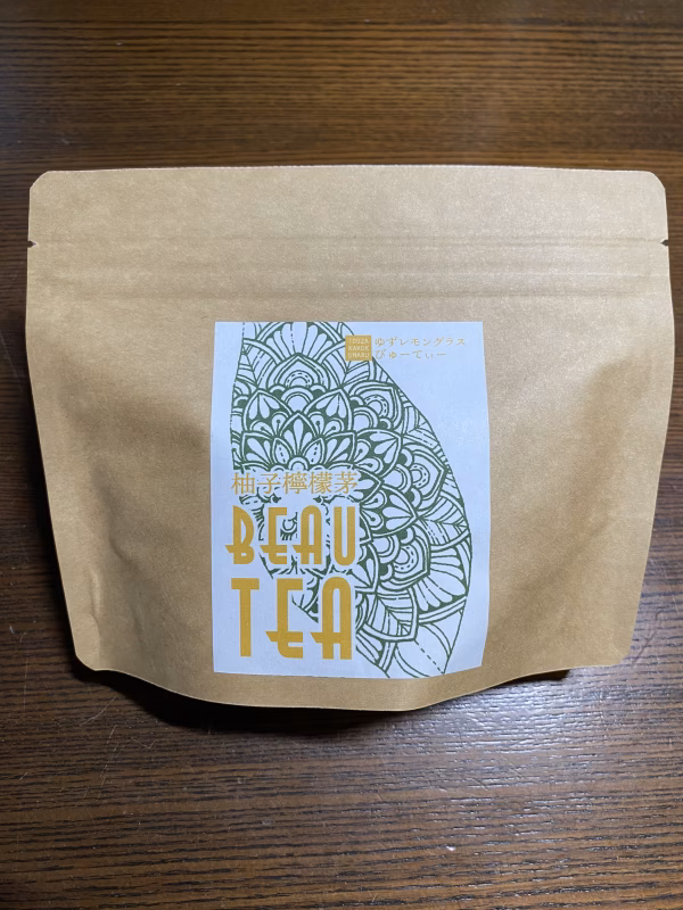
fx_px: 684
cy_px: 455
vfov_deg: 67.3
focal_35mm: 26
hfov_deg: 53.1
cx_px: 342
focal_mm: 4.25
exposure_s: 1/60
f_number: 1.8
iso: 100
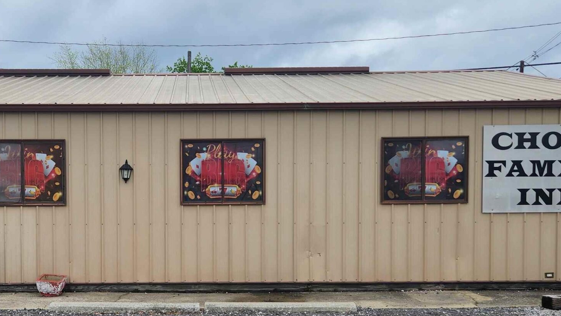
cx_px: 181
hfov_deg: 45.6
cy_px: 203
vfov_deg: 27.0
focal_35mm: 44
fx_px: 654
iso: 20
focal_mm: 5.4
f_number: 1.8
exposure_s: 1/2099
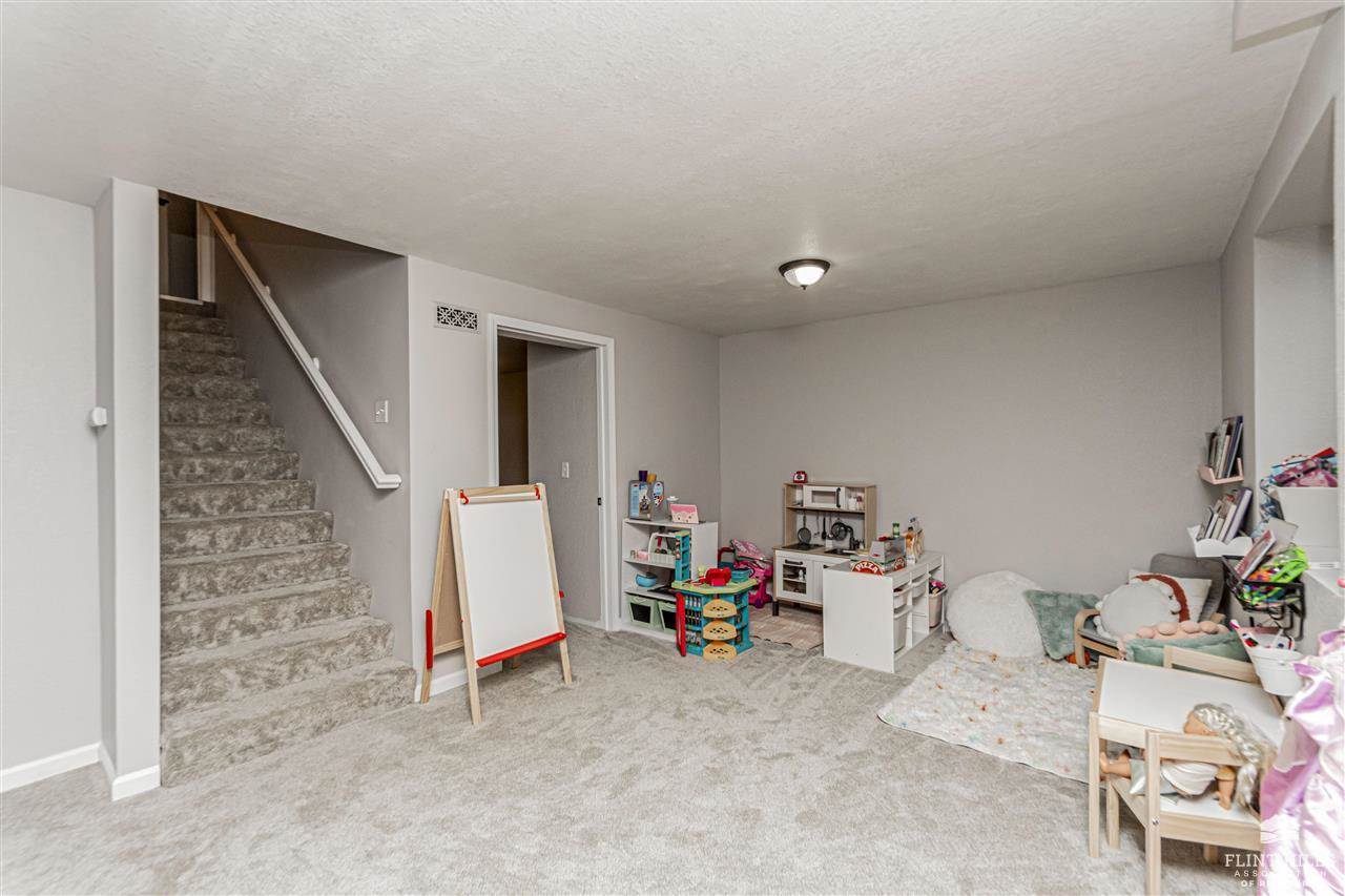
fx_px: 560
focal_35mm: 15
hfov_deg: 100.4
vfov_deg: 77.3
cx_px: 672
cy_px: 448
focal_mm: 10
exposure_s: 1/60
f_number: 10
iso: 1250
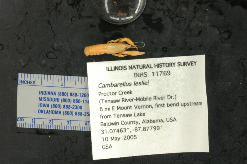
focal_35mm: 90
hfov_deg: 22.6
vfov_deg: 15.2
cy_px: 82
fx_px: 617
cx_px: 124
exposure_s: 1/1.6
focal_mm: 60
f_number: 32
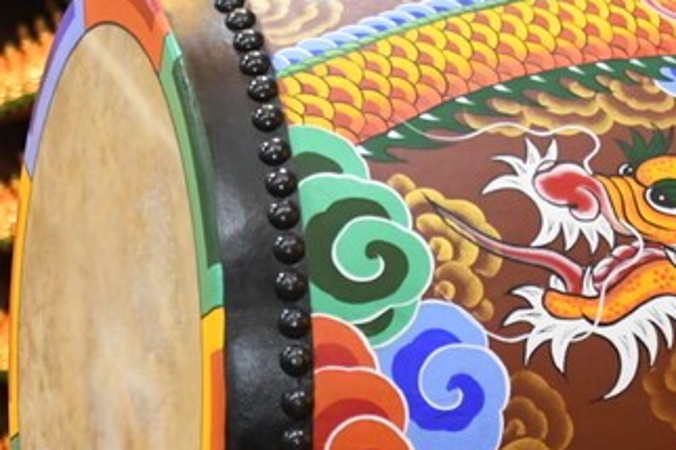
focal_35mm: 207
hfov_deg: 9.9
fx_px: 3883
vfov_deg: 6.6
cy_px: 514
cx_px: 237
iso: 3200
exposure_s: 1/100
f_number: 4.5
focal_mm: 52
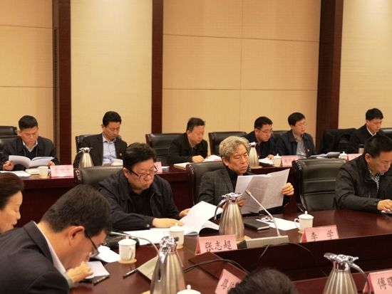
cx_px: 196
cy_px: 147
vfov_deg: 27.1
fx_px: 612
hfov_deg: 35.5
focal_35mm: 54
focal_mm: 3.95
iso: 400
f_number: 4
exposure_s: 1/33.3
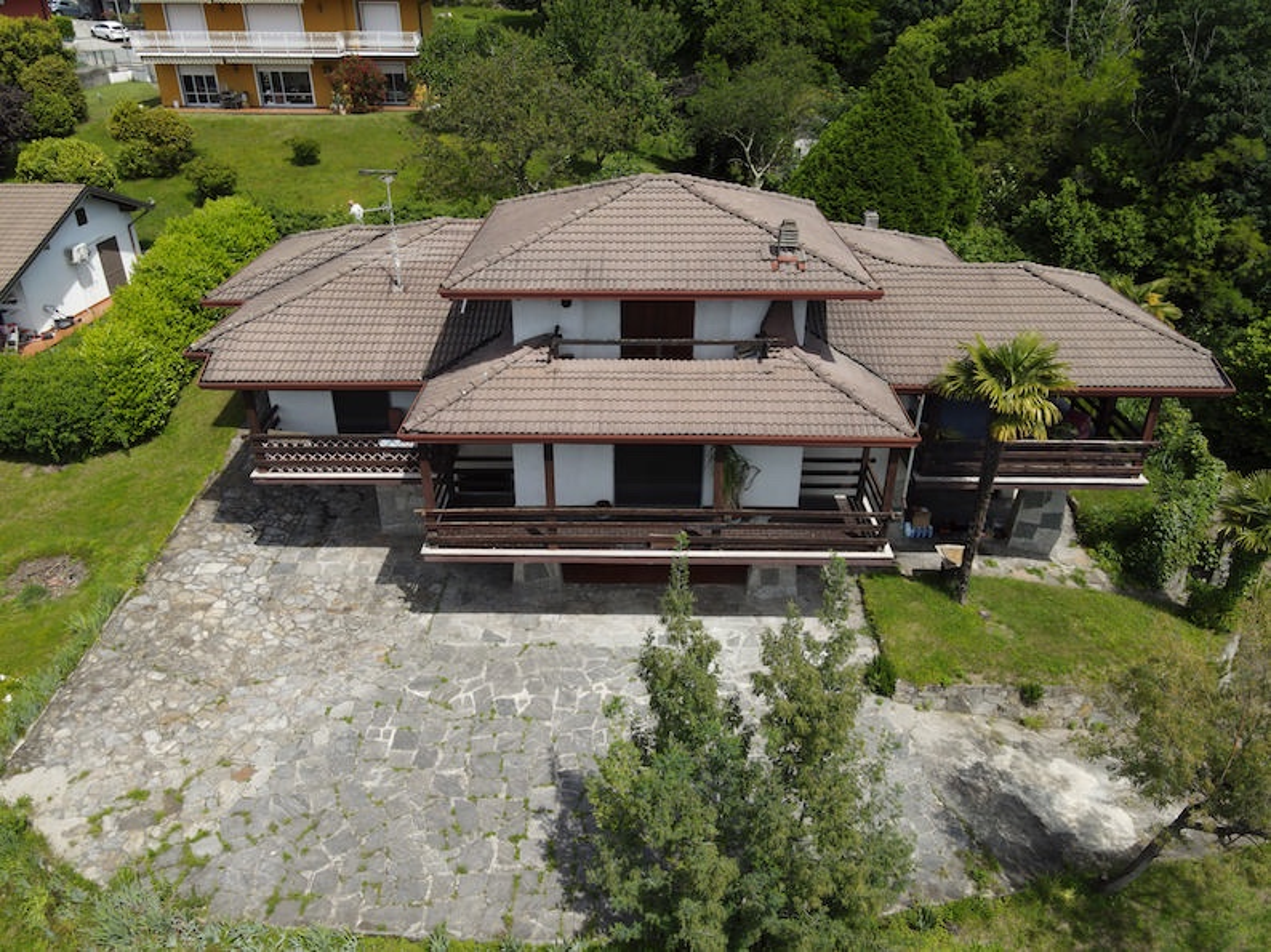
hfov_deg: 71.6
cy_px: 476
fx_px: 881
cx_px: 636
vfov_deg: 56.8
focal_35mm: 24
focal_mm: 4.5
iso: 100
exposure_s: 1/500
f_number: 2.8
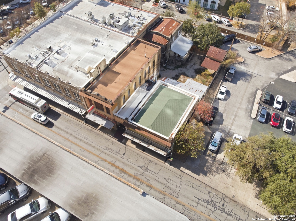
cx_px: 148
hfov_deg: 71.6
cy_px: 110
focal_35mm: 24
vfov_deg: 56.8
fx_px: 205
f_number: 2.8
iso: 101
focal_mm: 4.5
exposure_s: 1/847
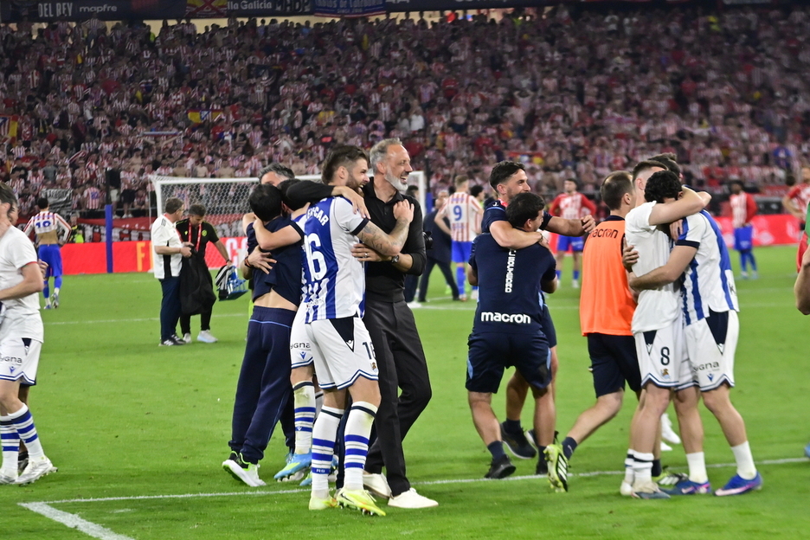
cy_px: 270
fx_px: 4050
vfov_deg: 7.6
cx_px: 405
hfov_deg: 11.4
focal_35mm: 180
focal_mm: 120
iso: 3200
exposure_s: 1/1000
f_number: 4
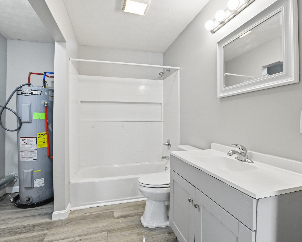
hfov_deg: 89.5
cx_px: 162
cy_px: 121
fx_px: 152
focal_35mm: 17
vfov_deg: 77.0
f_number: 8
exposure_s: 1/160
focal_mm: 10
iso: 500
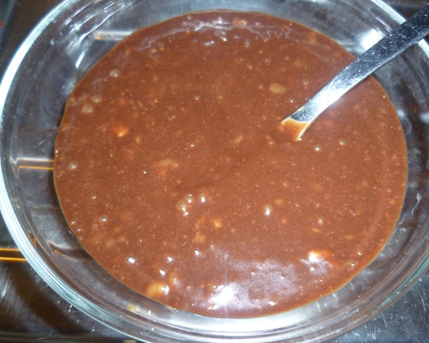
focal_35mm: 30
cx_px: 218
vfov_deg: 48.5
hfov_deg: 58.8
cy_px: 169
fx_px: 381
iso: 250
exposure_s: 1/30
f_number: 2.8
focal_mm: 5
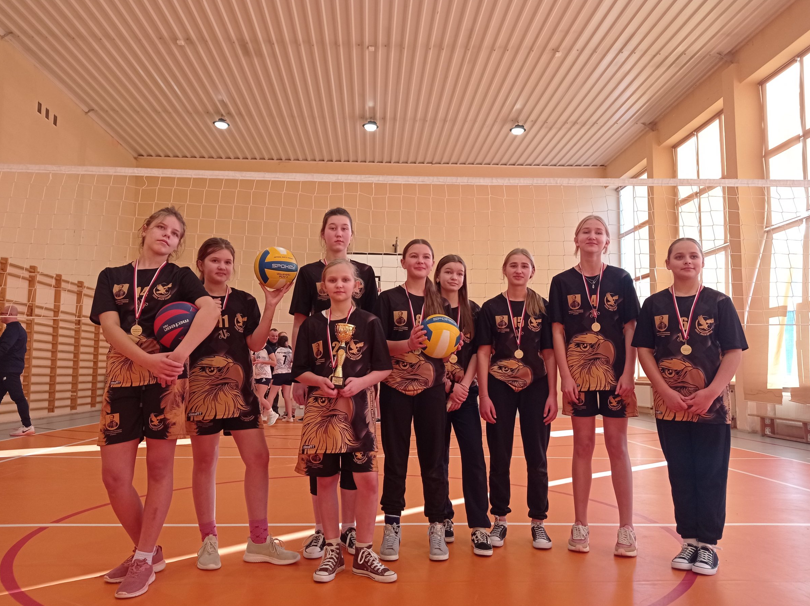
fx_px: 701
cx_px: 399
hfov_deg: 60.0
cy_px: 305
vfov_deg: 46.7
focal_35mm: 30
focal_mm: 4.74
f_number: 1.79
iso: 100
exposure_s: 1/248
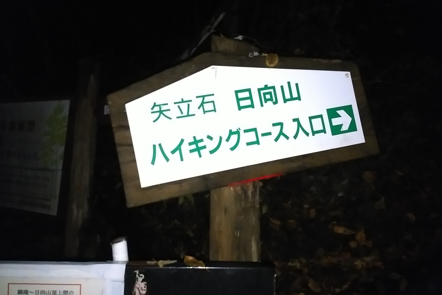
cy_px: 139
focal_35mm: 29
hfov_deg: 63.7
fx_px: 356
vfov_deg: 44.9
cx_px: 224
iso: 1104
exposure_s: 1/60
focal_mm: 4.8
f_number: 2
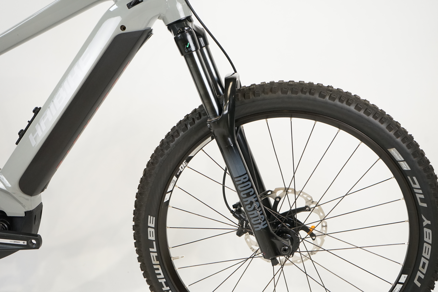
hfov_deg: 48.5
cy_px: 146
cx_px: 219
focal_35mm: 40
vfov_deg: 33.4
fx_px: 487
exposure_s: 1/200
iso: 2500
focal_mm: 40
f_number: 5.6
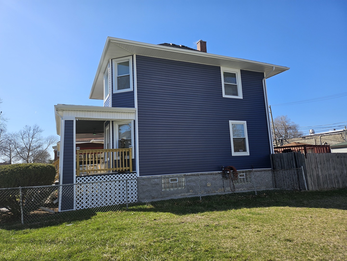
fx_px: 241
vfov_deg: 56.8
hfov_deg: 71.6
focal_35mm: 24
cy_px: 130
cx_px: 174
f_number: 1.8
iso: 50
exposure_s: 1/2723
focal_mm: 5
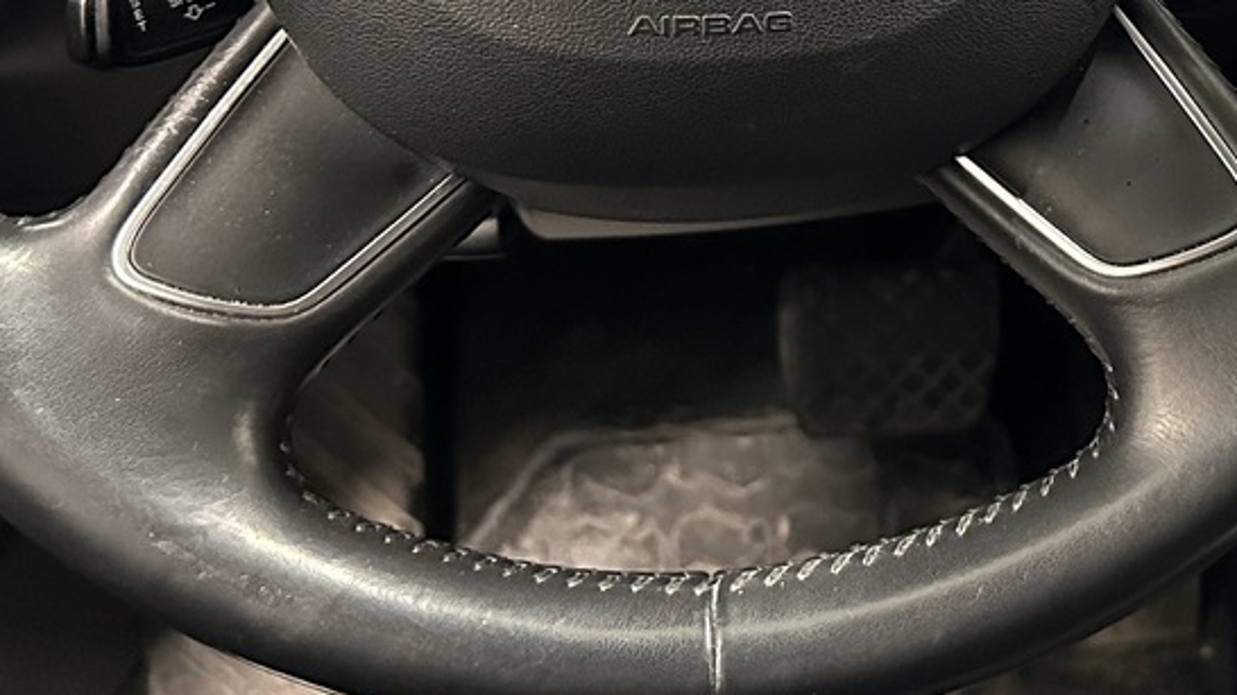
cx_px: 1135
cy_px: -303
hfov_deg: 29.2
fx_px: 2263
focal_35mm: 69
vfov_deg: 16.2
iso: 800
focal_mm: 6.86
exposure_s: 1/33
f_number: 1.78
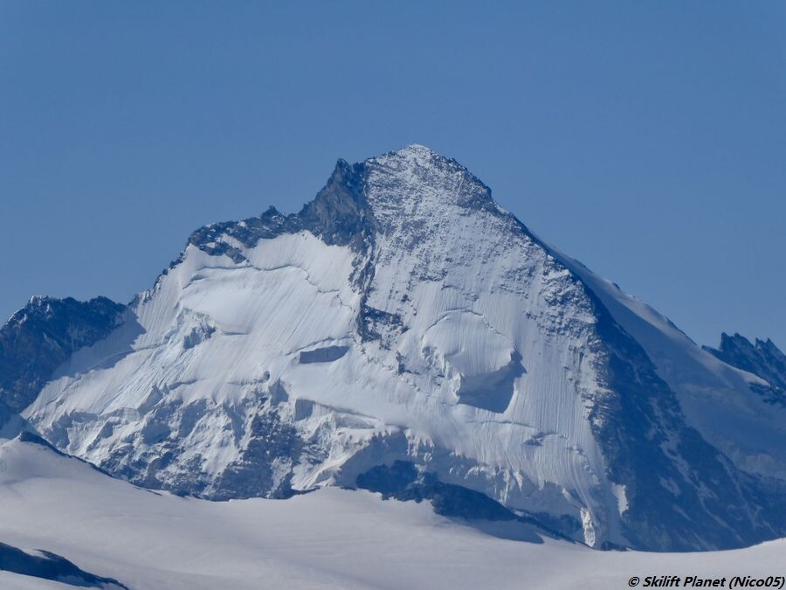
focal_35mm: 358
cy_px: 295
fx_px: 8129
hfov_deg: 5.5
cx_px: 393
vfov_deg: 4.2
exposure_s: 1/1000
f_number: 5.9
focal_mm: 57.7
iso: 80
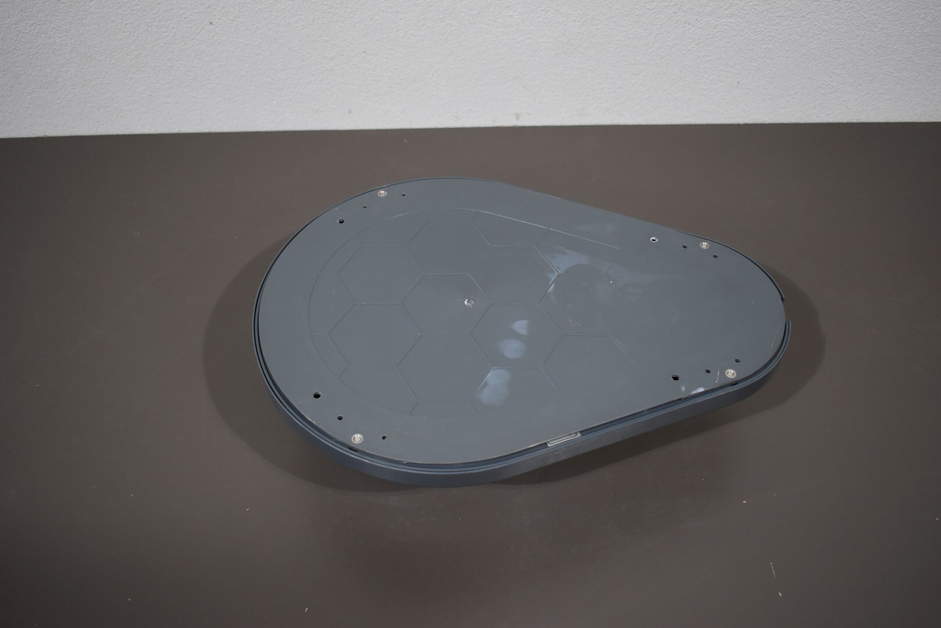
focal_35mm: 36
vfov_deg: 36.9
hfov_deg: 53.1
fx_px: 941
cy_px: 314
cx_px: 470
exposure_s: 1/250
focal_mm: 24
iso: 800
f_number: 4
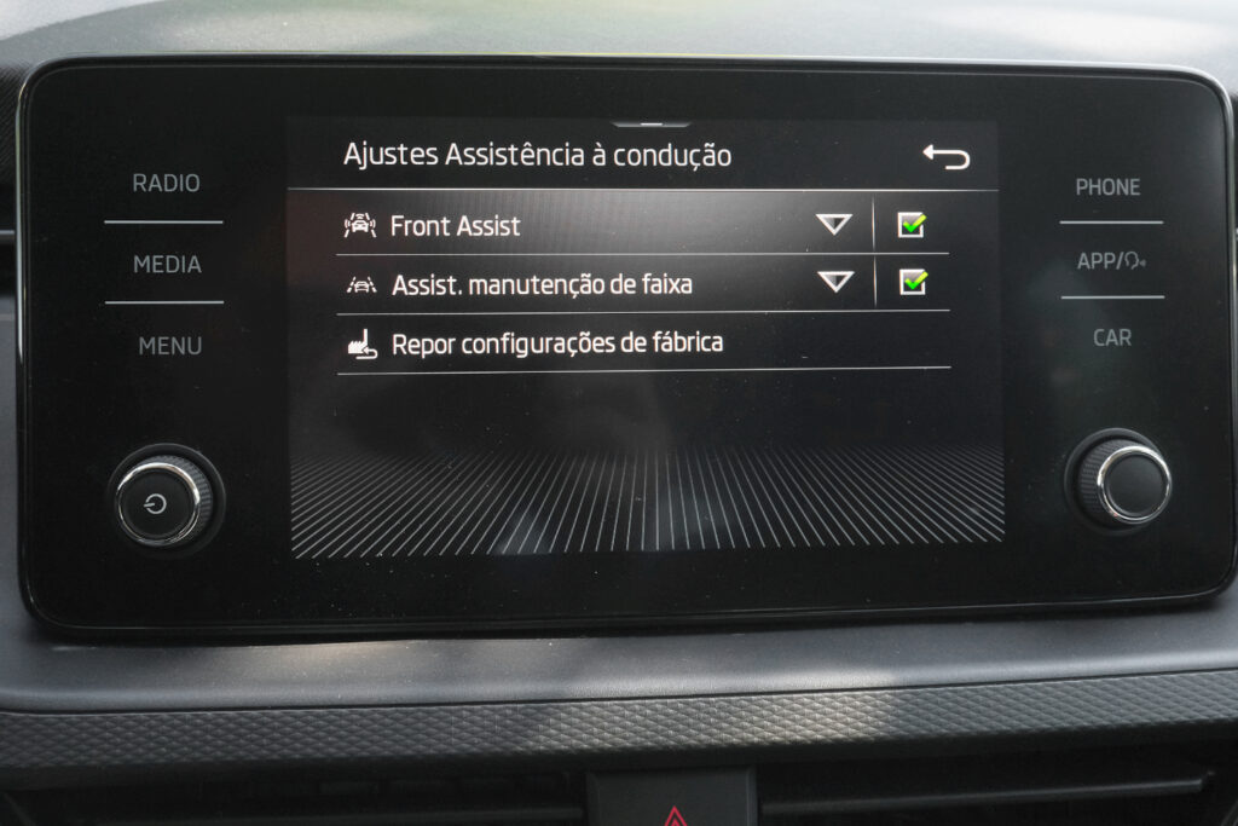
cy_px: 413
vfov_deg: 31.9
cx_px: 619
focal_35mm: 42
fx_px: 1444
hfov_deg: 46.4
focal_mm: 28
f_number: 9
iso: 2000
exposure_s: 1/125
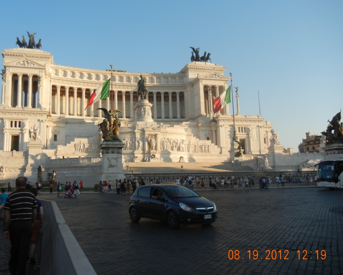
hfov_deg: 52.7
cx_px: 151
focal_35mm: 34
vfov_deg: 43.4
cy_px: 136
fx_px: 345
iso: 160
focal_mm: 5.4
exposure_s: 1/630
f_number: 3.5
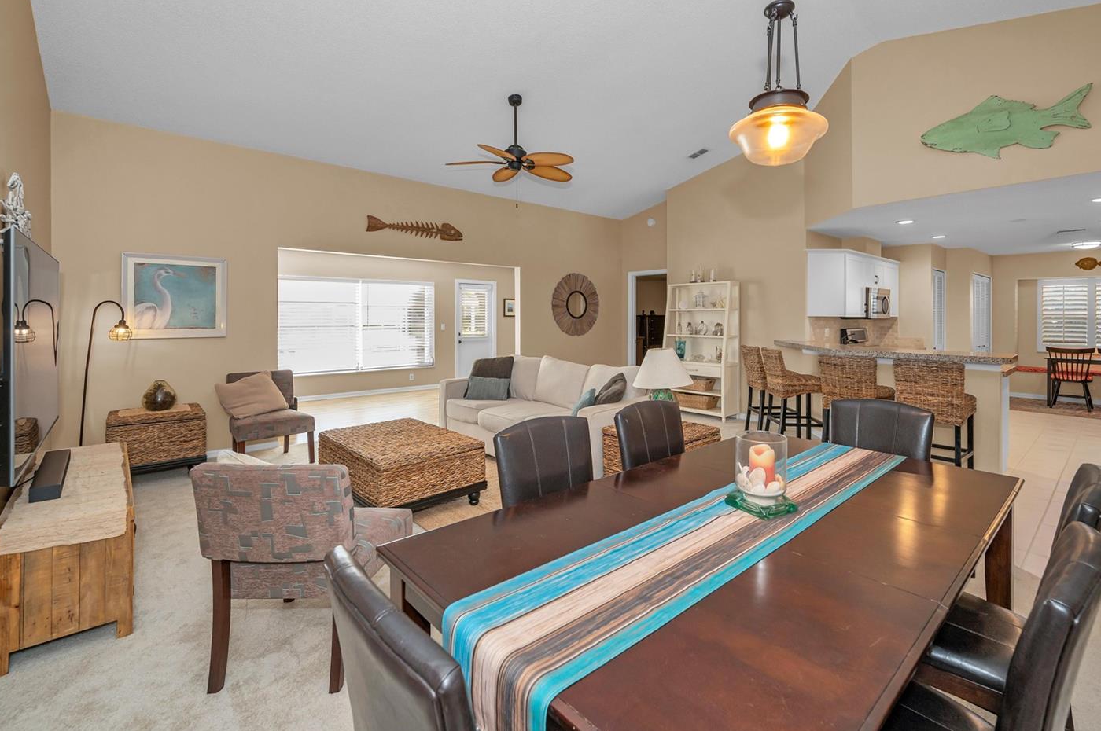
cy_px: 335
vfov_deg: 73.5
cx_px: 573
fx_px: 489
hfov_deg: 96.7
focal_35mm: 16
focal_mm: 14
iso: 320
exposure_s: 1/30
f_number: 5.6
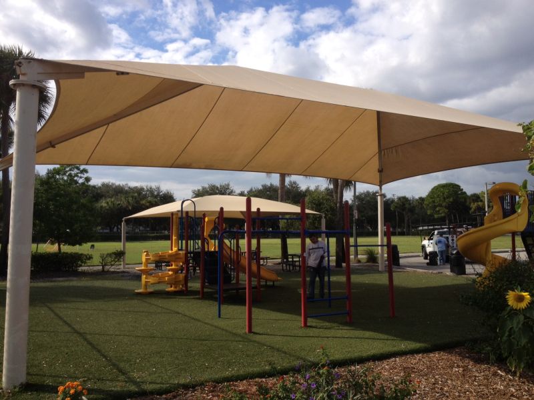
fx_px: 540
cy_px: 200
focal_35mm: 35
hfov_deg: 52.6
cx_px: 267
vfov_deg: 40.7
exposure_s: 1/1493
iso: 64
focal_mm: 4.28
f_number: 2.4
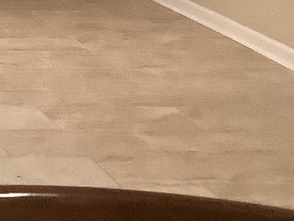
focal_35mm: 149
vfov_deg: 9.6
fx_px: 1266
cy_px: -136
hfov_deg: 12.3
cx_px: -199
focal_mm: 3.3
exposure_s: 1/50
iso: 320
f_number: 2.4
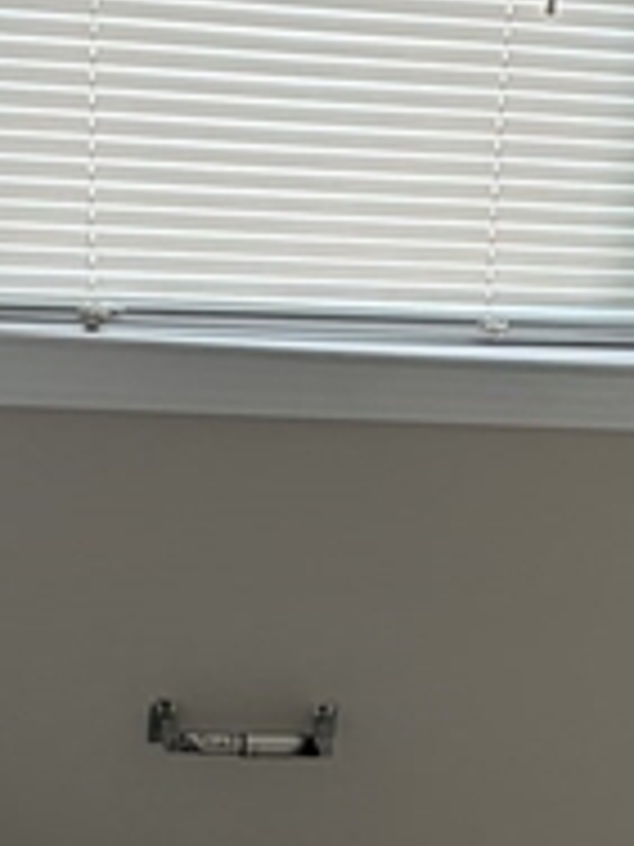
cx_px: 450
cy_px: 576
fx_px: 2589
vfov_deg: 18.5
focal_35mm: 106
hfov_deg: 13.9
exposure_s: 1/60
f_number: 1.6
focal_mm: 5.96
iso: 125
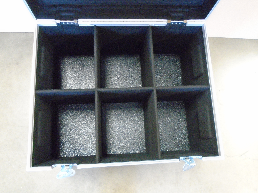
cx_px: 129
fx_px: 194
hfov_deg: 67.3
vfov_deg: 53.1
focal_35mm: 26
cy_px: 96
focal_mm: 4.6
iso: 800
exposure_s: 1/20
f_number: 3.2
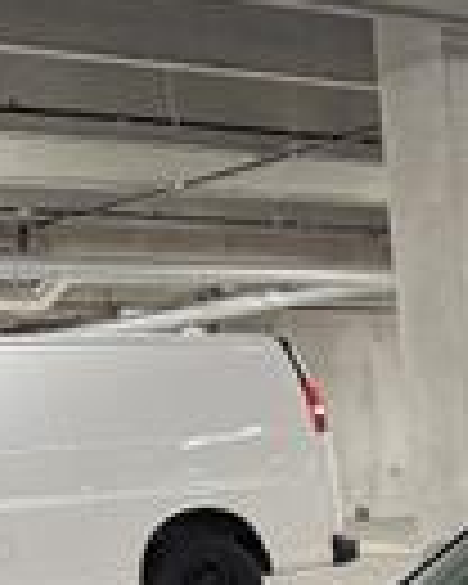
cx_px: 819
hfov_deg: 14.9
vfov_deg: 19.6
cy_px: 724
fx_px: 1576
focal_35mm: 91
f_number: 1.78
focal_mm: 6.76
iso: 640
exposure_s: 1/40
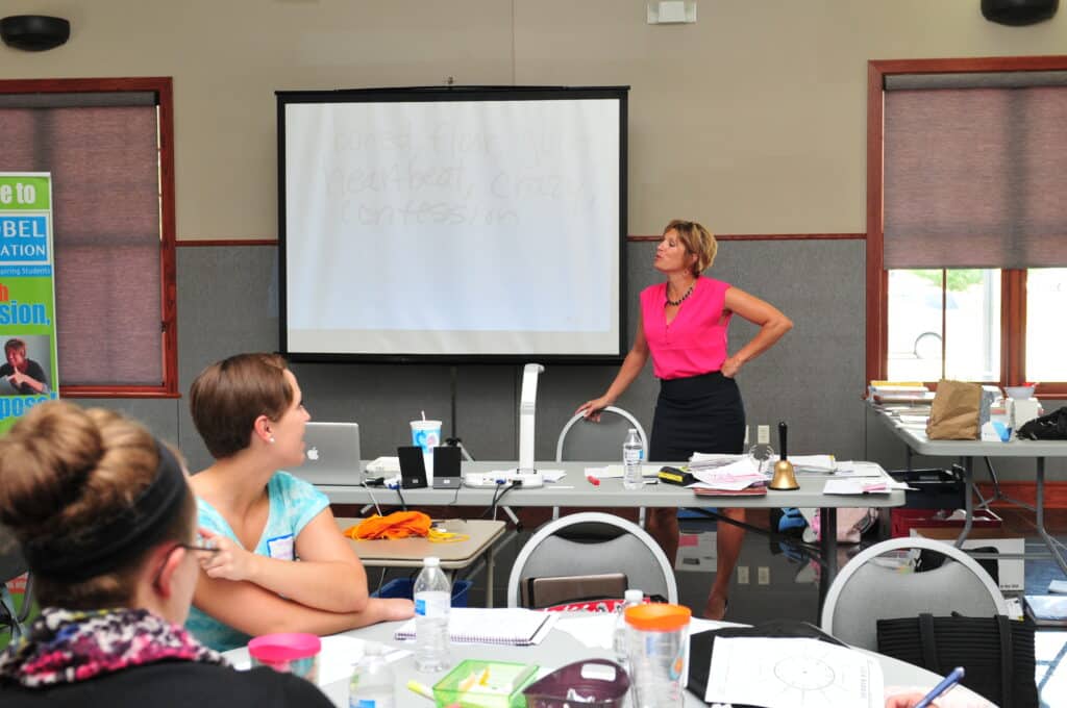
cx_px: 534
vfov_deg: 28.0
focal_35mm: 48
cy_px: 354
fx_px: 1421
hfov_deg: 41.2
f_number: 4.5
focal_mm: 32
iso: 400
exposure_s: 1/100
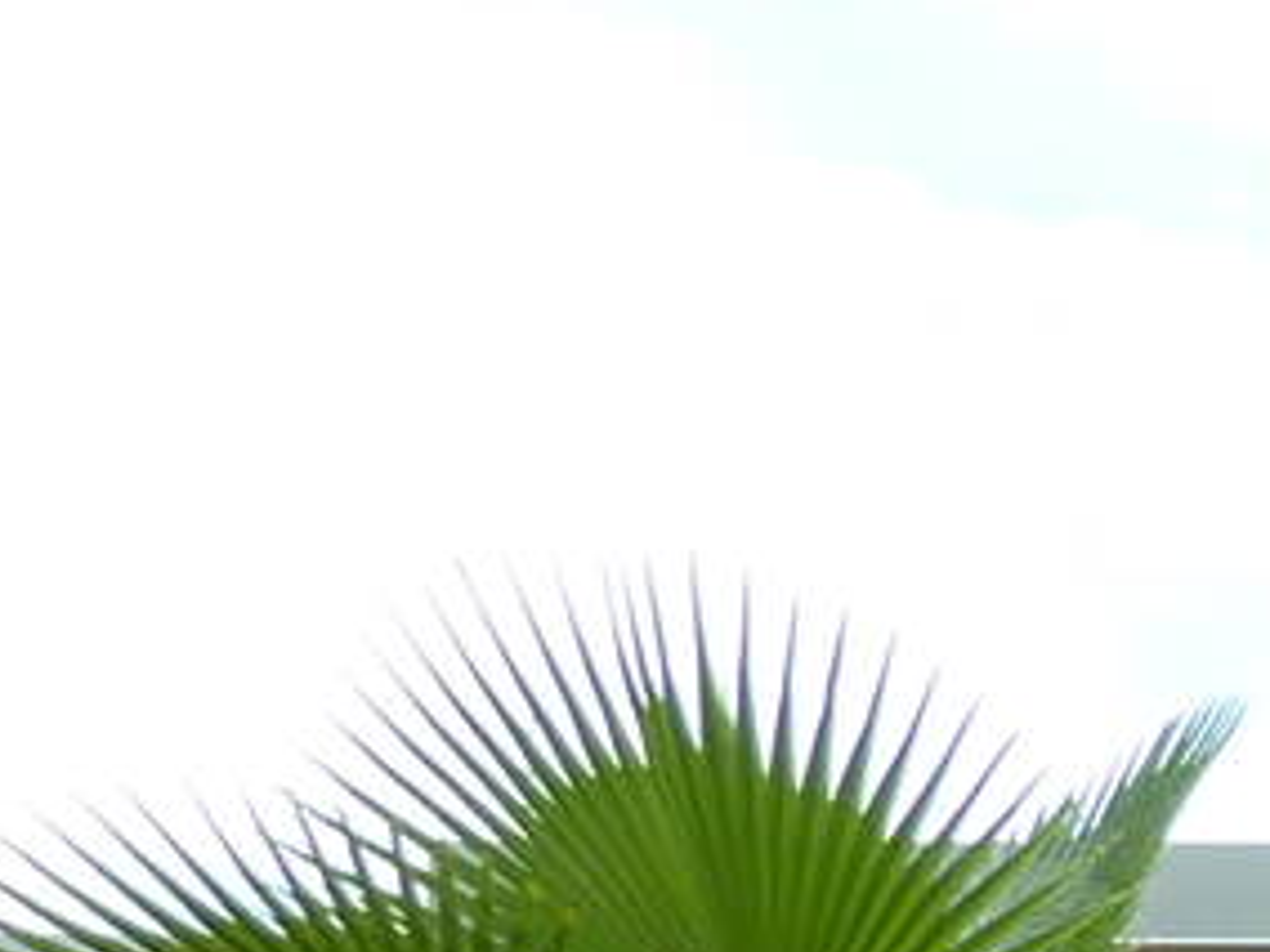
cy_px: 1944
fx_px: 5173
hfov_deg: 11.3
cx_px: 3179
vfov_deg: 9.7
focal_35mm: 141
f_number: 3.3
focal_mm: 4.1
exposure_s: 1/500
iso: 80
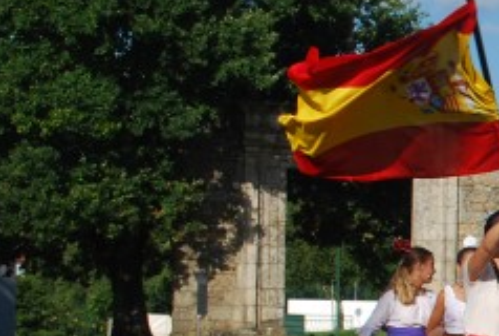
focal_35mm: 141
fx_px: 1959
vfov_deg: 9.7
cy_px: 341
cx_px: 822
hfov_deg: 13.4
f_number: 8
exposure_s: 1/250
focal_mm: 28
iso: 100
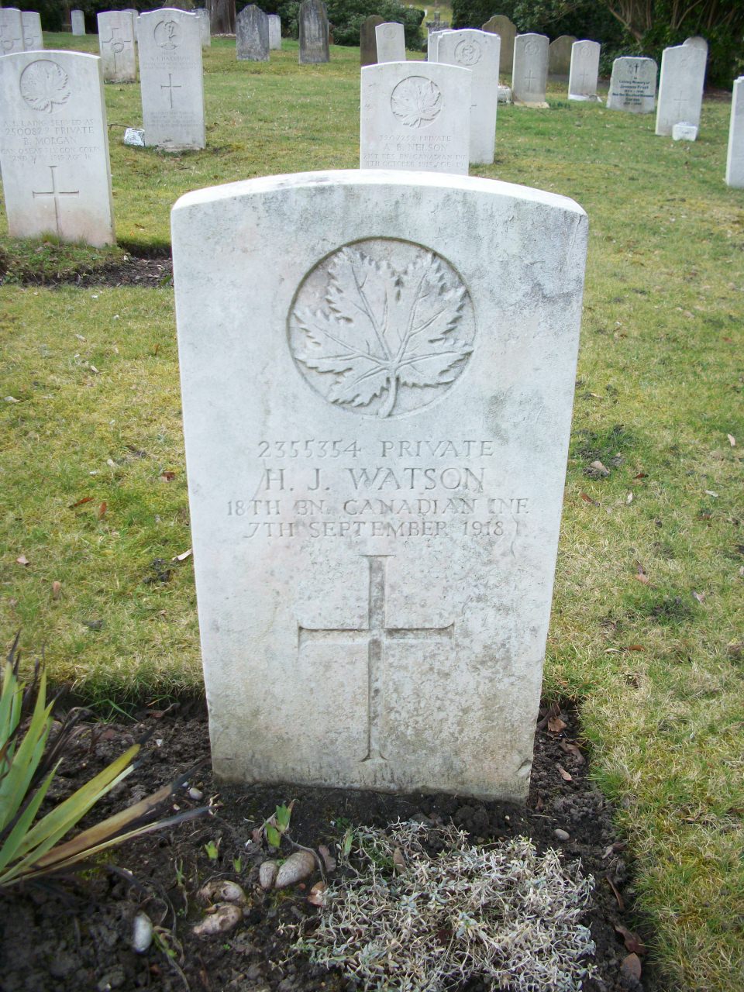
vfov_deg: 52.6
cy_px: 496
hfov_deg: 40.7
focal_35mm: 35
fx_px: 1003
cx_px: 372
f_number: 3.1
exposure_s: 1/125
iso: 80
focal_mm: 6.3
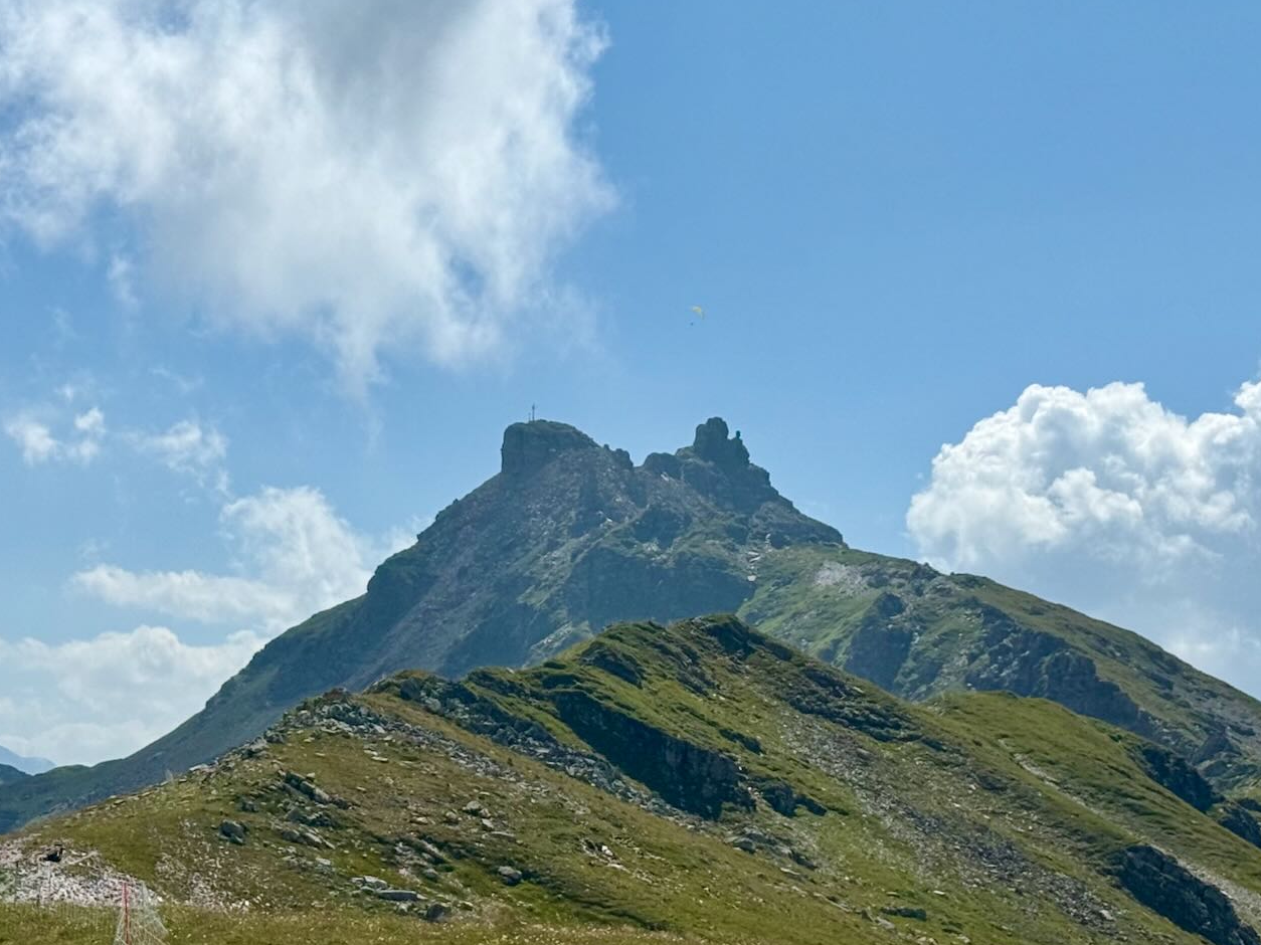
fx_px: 1785
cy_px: 472
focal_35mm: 49
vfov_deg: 29.7
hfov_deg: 38.9
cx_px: 620
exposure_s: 1/11364
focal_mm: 6.76
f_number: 1.78
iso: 50
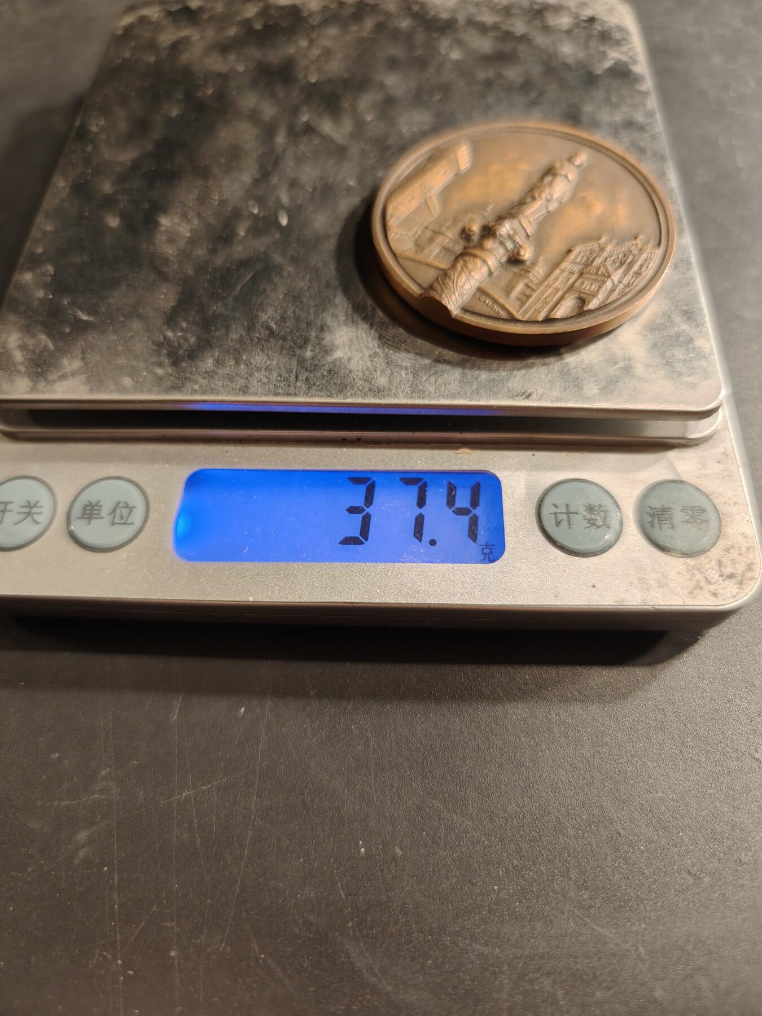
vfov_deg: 73.9
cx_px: 381
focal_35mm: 23
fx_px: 675
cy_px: 508
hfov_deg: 58.9
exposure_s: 1/186
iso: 250
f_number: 1.6
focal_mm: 6.06
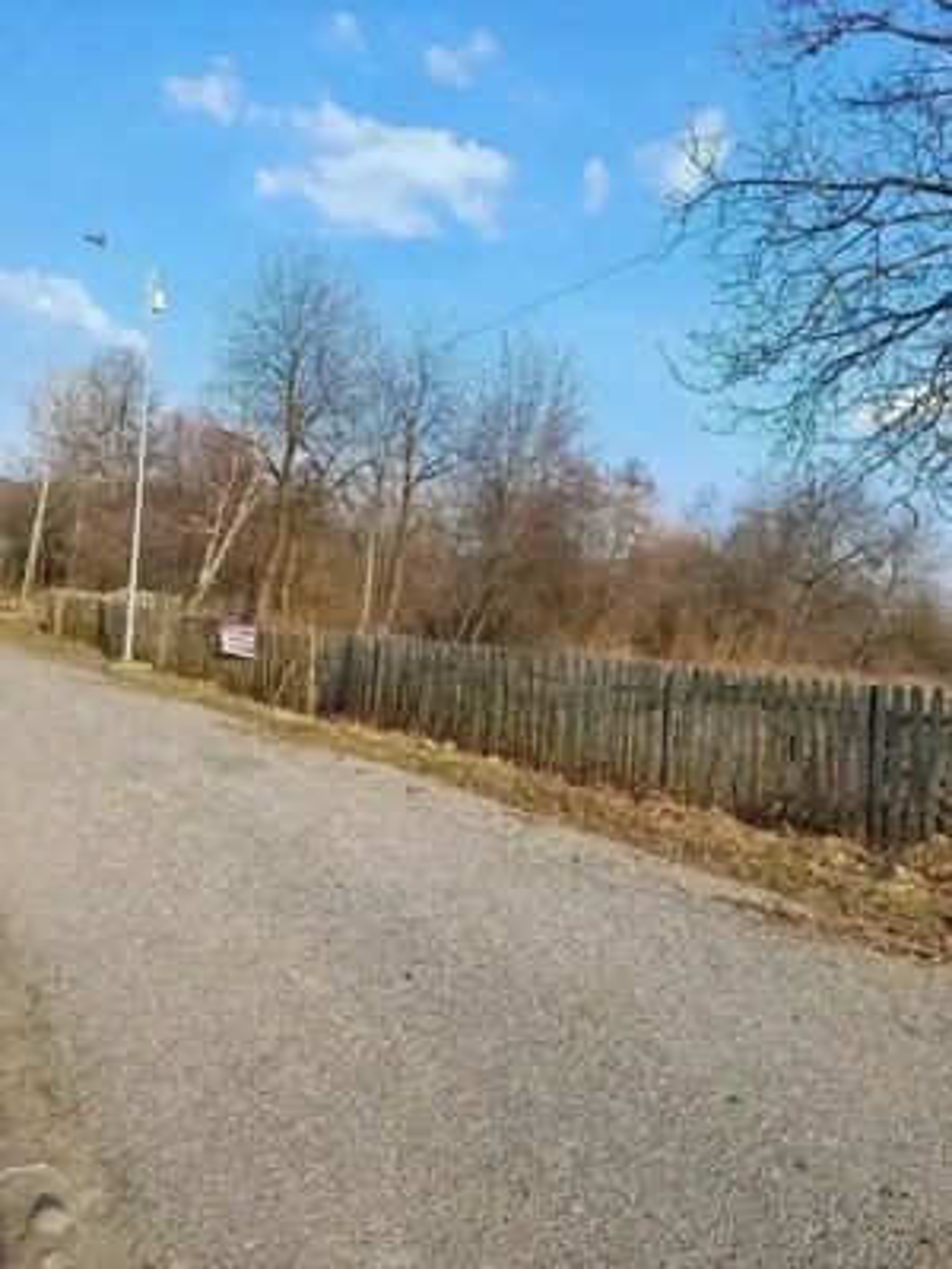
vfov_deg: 71.6
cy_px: 634
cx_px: 476
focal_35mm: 24
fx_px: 880
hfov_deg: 56.8
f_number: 1.8
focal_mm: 5.23
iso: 40
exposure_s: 1/769
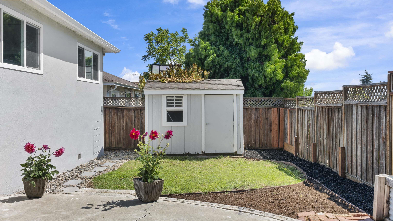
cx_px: 196
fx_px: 386
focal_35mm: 37
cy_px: 125
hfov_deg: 54.0
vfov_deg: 31.9
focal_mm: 35
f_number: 14
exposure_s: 1/30
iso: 100
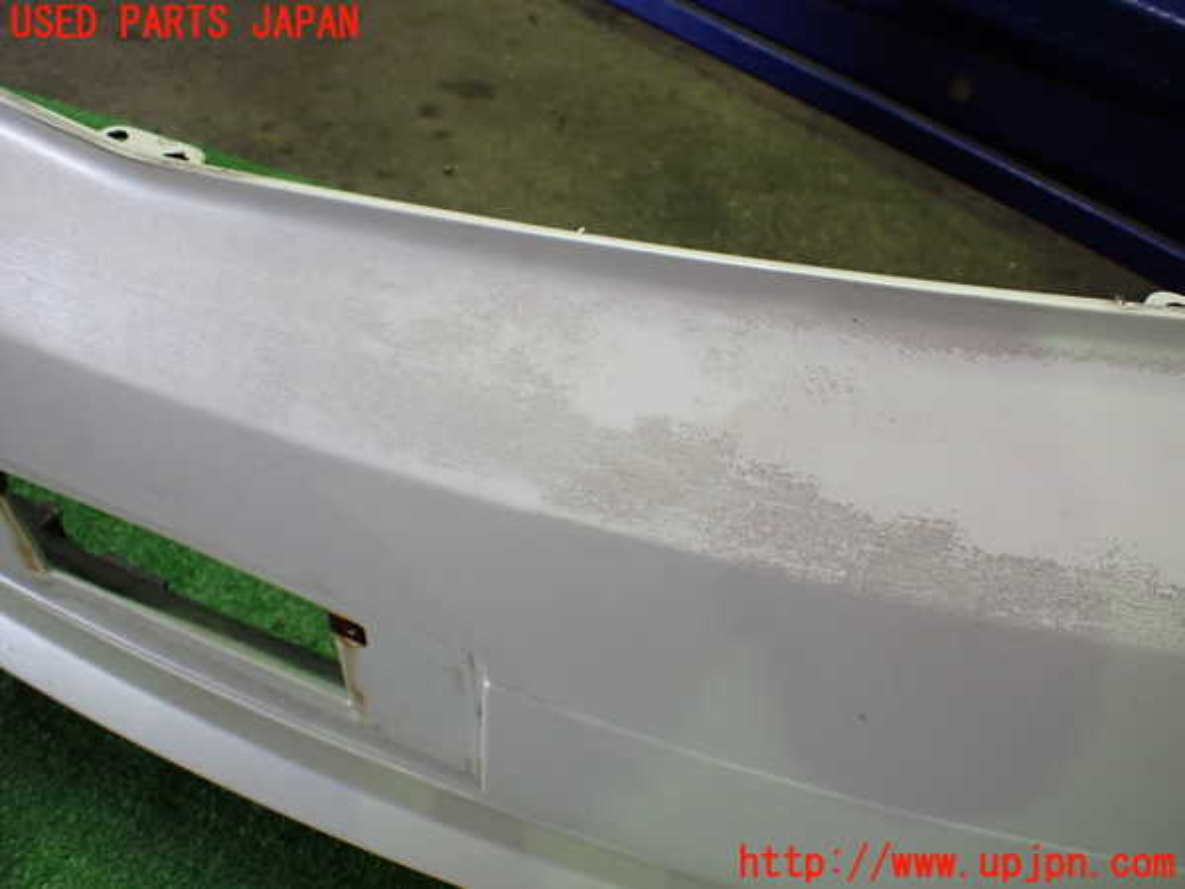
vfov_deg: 46.8
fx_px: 1027
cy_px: 444
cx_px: 592
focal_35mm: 30
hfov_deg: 60.0
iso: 640
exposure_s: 1/125
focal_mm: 5.4
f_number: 2.3
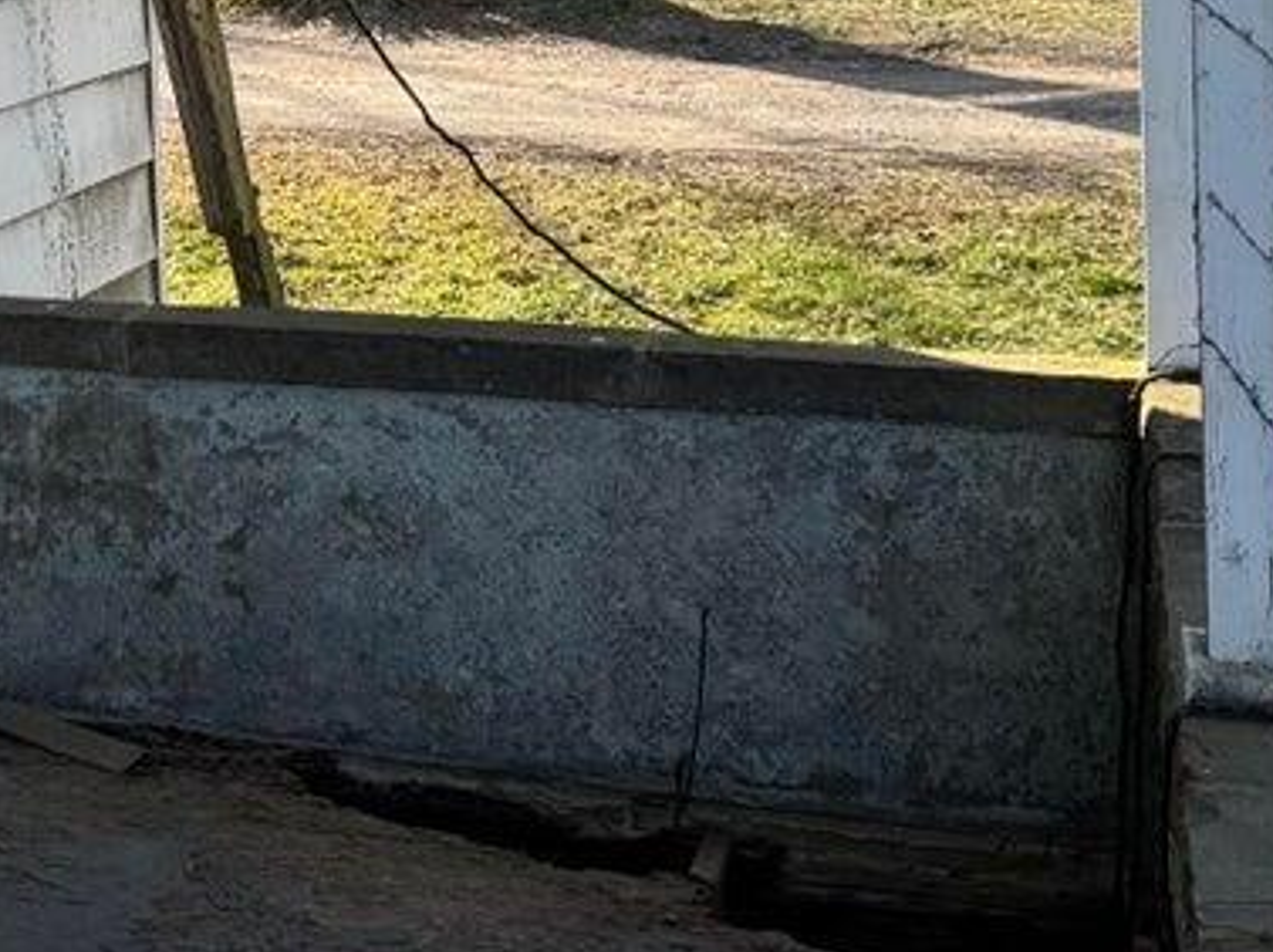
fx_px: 3196
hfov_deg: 21.4
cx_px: -110
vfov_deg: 16.1
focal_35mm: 87
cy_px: -280
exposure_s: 1/1076
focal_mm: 6.76
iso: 80
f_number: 1.78
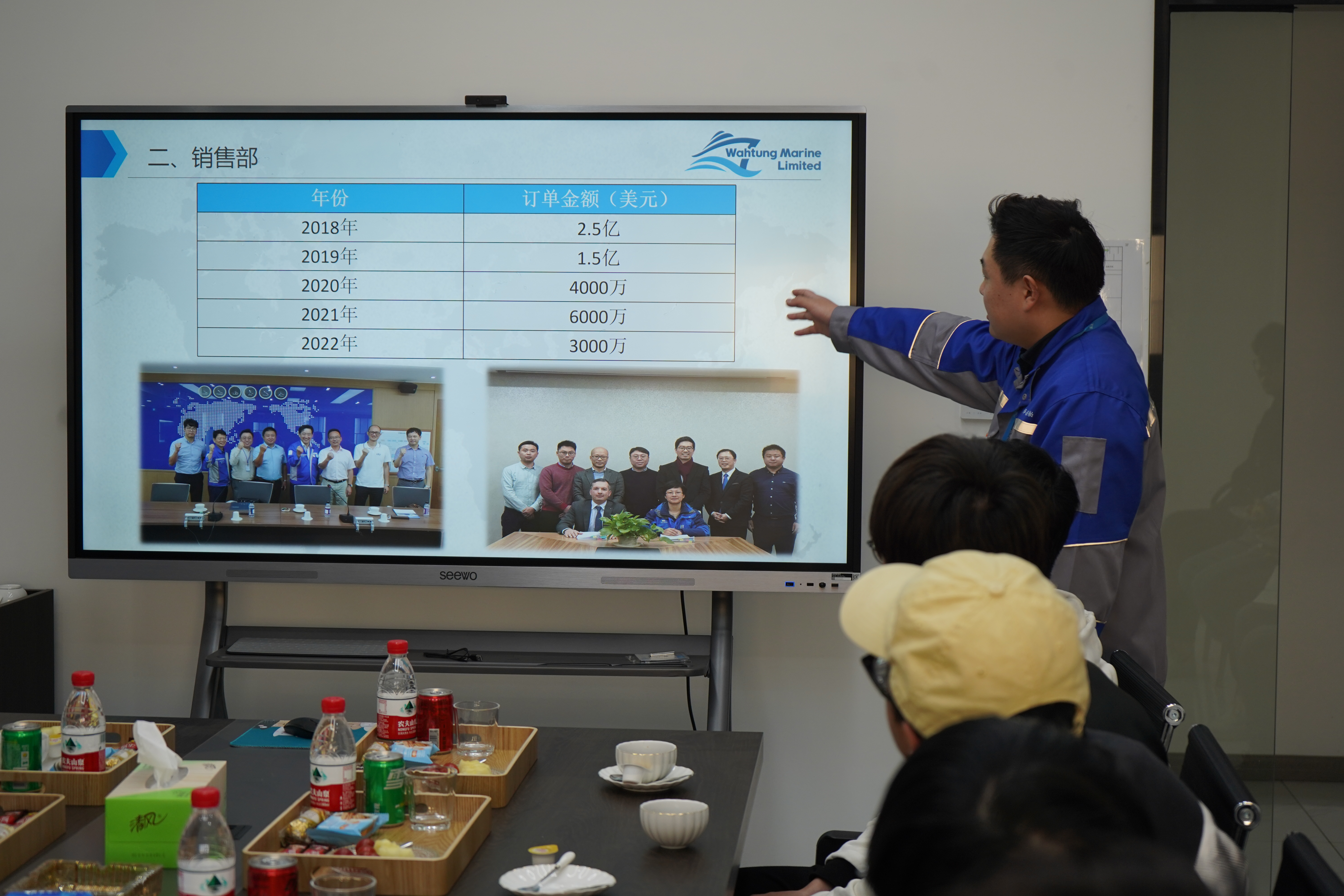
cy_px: 448
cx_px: 672
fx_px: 2277
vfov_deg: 22.3
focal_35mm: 61
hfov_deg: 32.9
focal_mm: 61
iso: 400
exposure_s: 1/160
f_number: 5.6
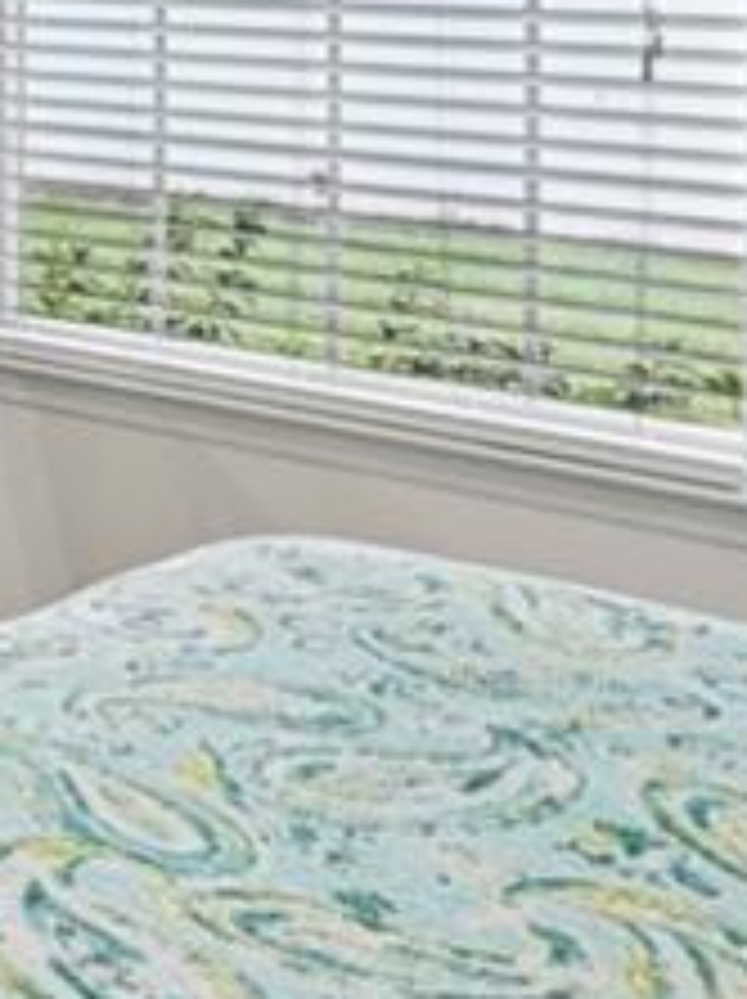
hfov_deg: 15.0
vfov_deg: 25.4
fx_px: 2047
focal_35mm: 71
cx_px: -918
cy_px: -112
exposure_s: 1/4
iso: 400
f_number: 8
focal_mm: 16
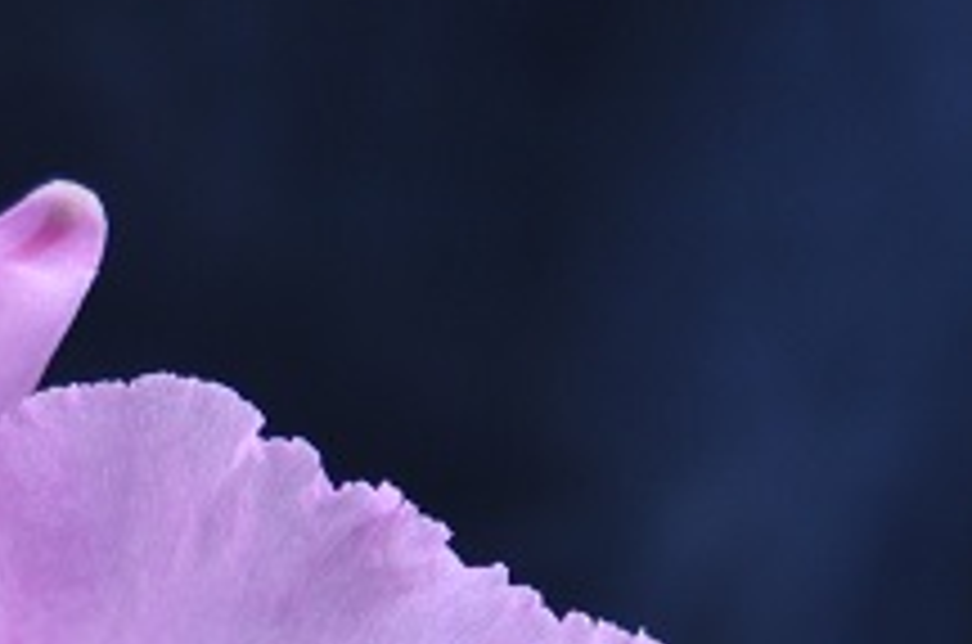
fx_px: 7409
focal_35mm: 275
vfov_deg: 5.0
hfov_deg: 7.4
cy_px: 824
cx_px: -356
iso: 400
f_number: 5.3
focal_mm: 66
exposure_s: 1/80
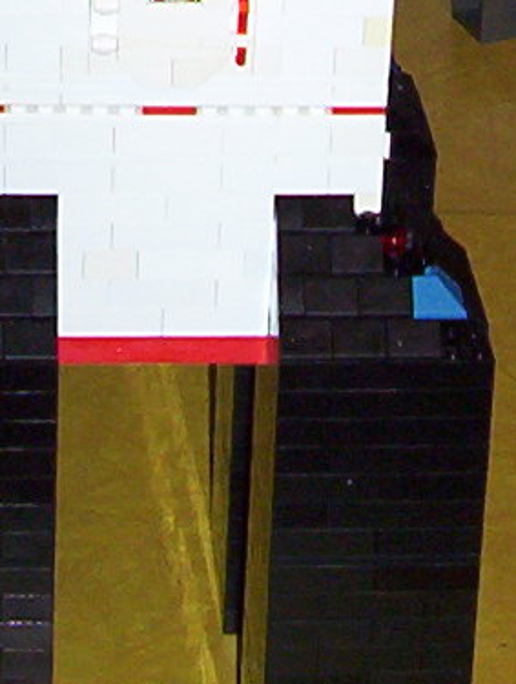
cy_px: -412
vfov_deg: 10.1
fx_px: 3702
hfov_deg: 8.0
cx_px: 131
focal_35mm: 187
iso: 140
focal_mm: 5.77
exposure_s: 1/60
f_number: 2.73
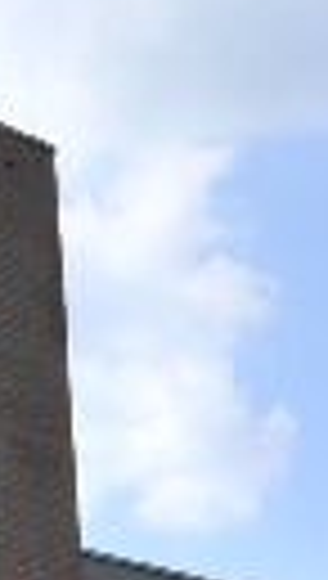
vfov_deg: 11.5
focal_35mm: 174
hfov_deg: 6.5
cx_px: -557
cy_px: 1043
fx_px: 2678
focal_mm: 14
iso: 200
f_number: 9
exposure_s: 1/400
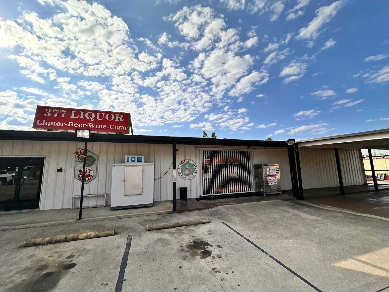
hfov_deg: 102.1
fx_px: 157
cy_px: 146
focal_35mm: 14
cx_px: 194
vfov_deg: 85.7
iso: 40
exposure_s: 1/3333
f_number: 2.2
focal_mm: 2.22
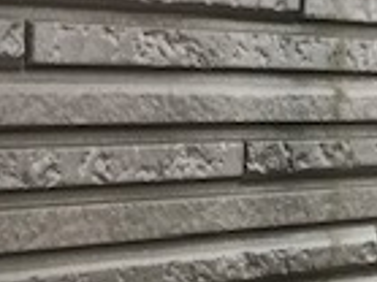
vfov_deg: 11.2
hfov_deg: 14.2
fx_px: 1404
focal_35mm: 129
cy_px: 347
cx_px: -203
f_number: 1.8
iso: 25
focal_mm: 3.99
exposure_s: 1/120
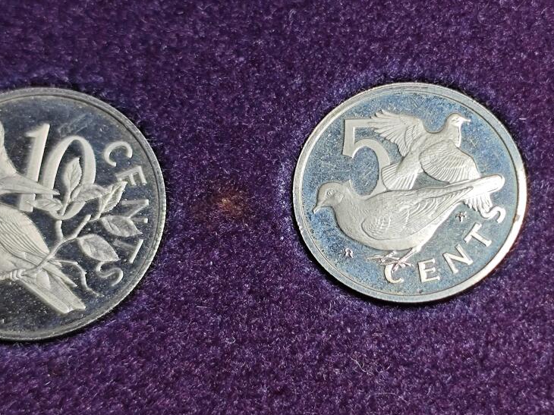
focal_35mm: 94
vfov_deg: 15.7
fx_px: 1504
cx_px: 373
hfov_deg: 20.8
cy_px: 190
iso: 80
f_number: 1.6
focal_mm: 5.84
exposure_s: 1/62.2
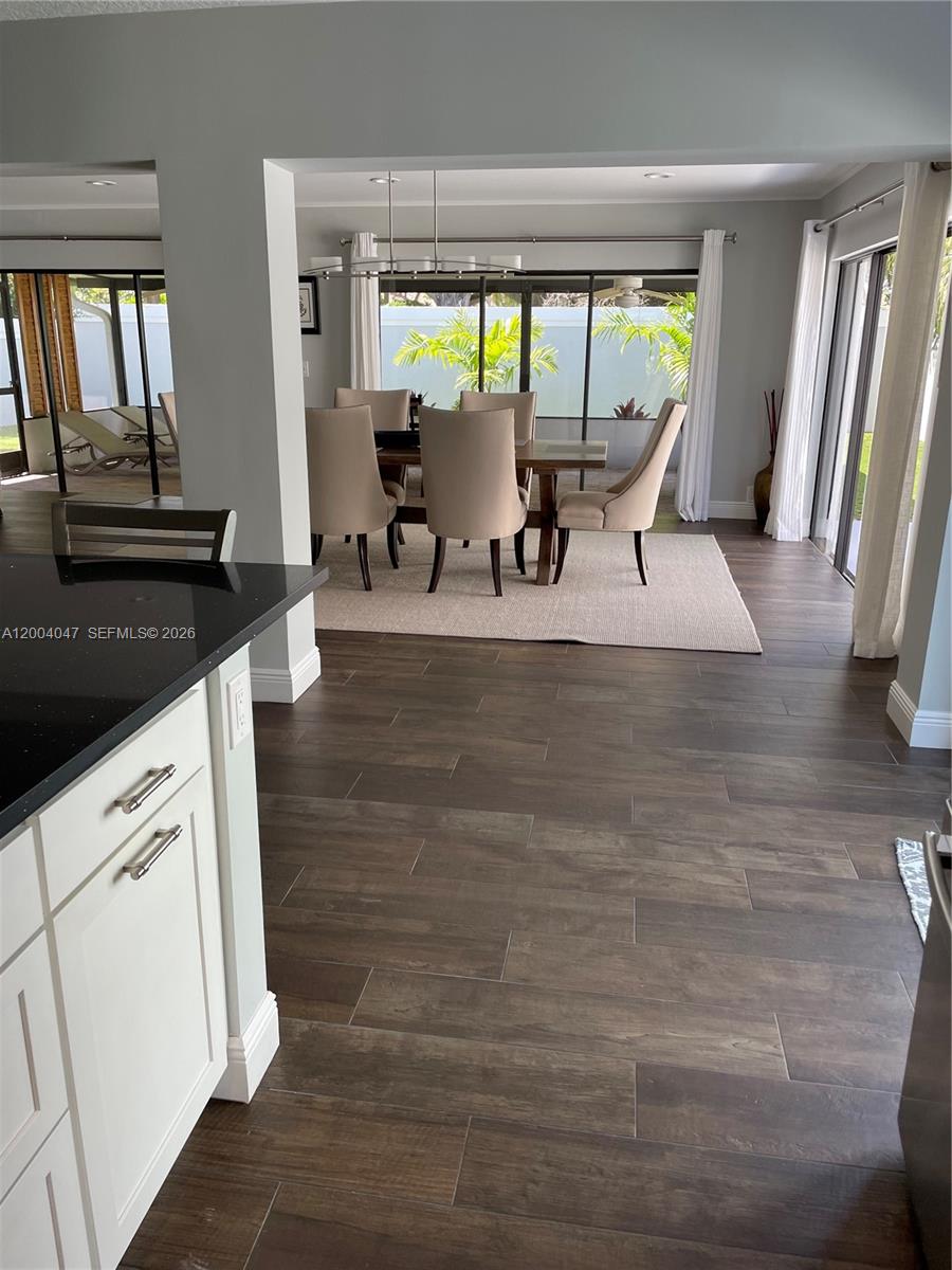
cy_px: 635
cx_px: 476
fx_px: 953
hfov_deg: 53.1
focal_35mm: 26
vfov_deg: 67.3
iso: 50
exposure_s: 1/111
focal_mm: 4.2
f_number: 1.6
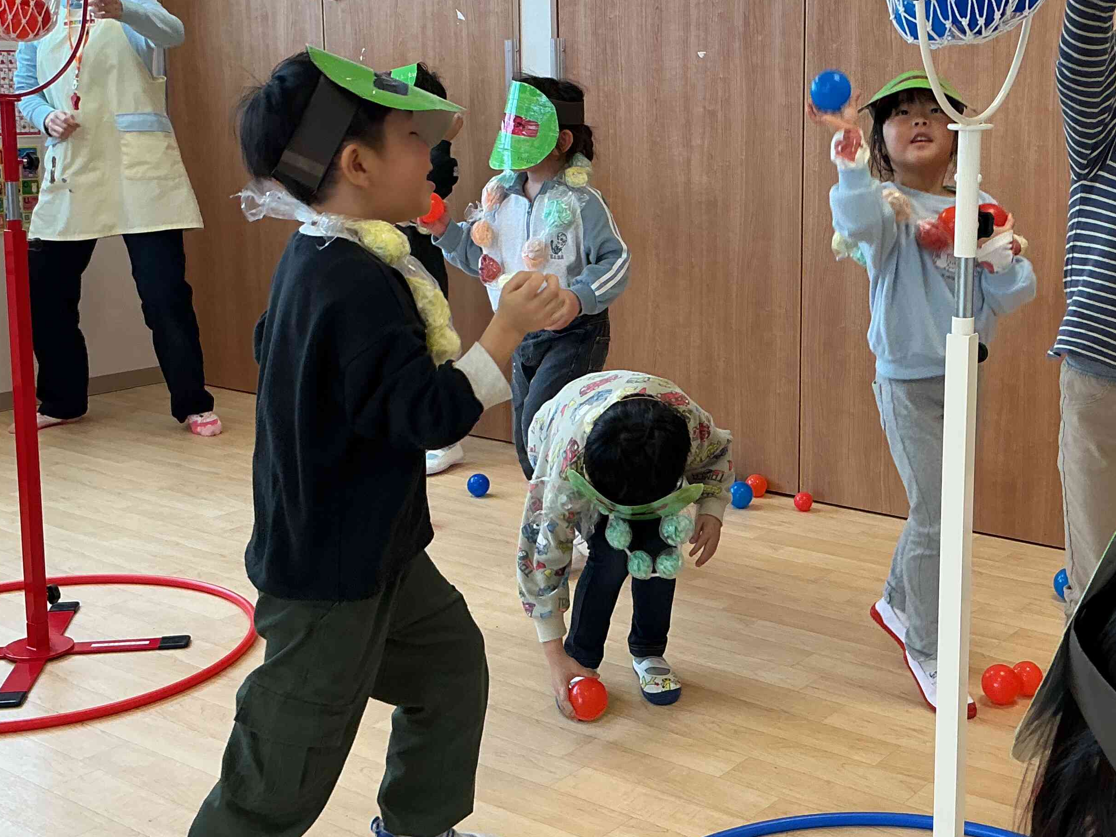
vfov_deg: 30.1
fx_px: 1547
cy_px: 295
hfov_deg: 39.2
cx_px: 742
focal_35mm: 48
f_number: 1.8
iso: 25
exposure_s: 1/100
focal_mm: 3
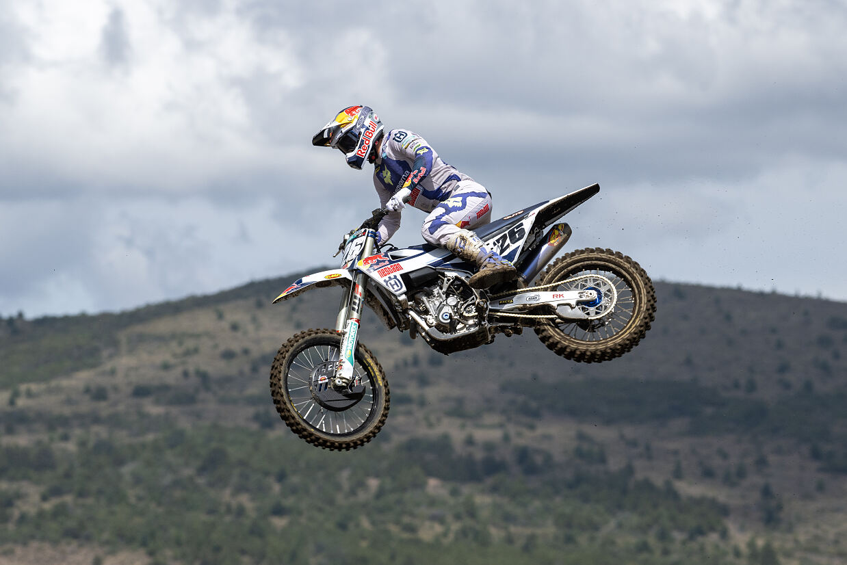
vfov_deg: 4.6
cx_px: 424
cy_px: 282
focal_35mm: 300
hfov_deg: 6.9
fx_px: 7060
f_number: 6.3
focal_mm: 300
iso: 250
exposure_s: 1/1600
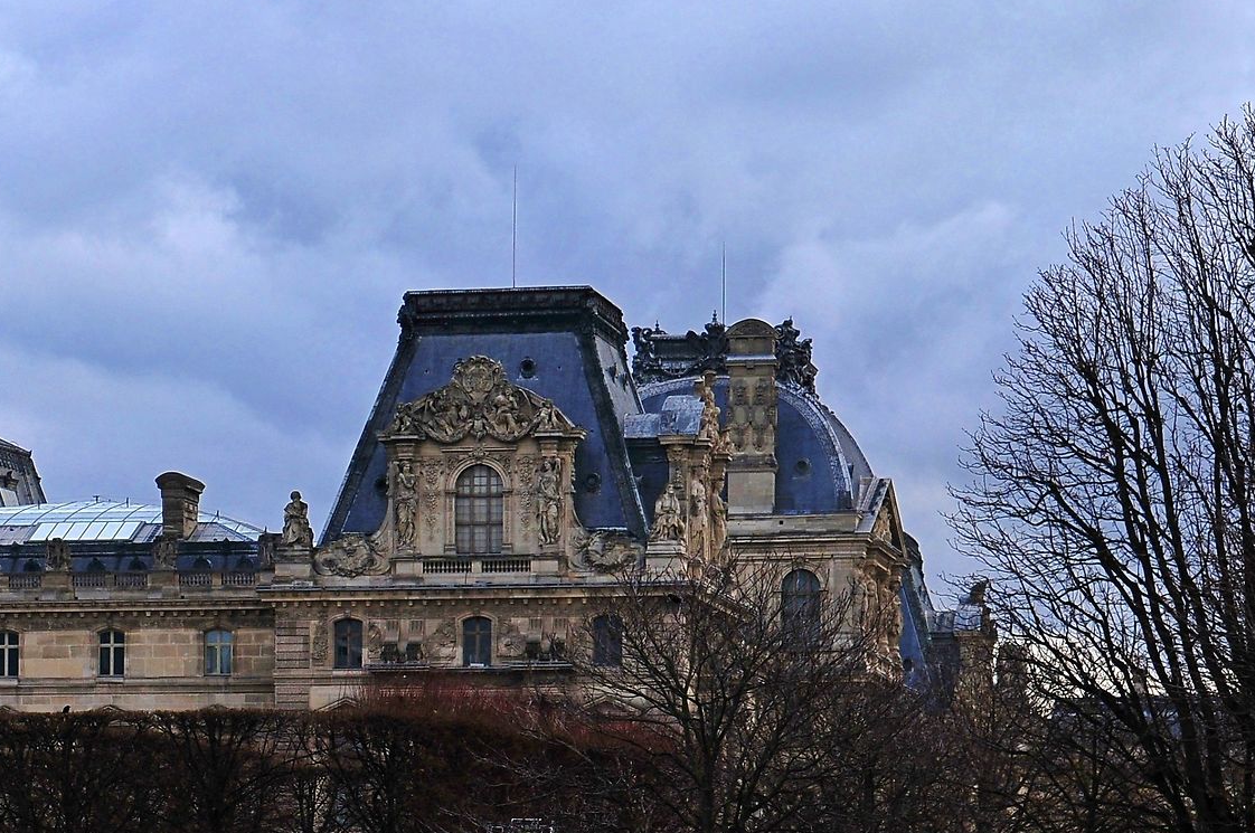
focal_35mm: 154
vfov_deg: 8.8
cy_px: 820
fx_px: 5362
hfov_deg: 13.2
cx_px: 135
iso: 200
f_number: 5.6
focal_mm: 48
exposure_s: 1/500
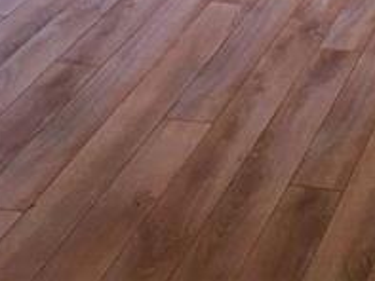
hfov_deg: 16.2
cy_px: -446
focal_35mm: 113
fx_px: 1225
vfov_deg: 10.7
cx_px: 533
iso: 80
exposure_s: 1/61
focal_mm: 3.99
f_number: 1.8
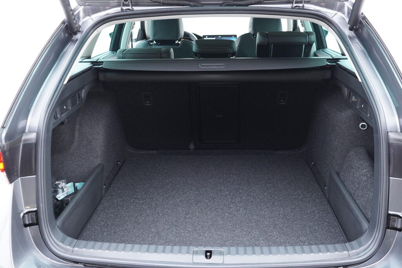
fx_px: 402
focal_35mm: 36
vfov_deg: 36.9
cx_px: 201
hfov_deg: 53.1
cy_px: 134
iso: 800
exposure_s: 1/40
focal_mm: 24
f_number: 2.8
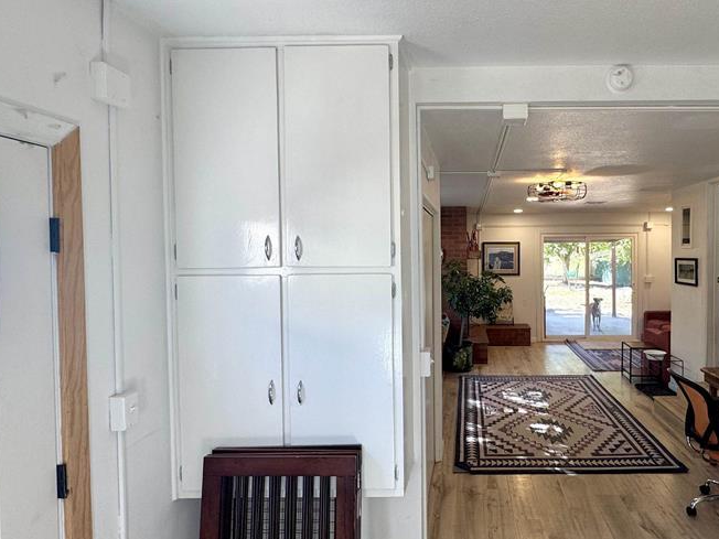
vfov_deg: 61.1
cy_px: 265
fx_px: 457
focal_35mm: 22
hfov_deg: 74.7
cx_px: 461
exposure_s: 1/120
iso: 100
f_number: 2.2
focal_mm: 2.22
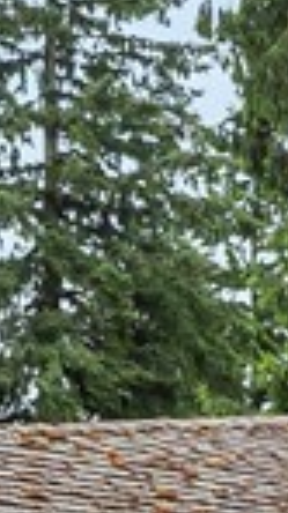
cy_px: 1111
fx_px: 2613
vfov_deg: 10.2
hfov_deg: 5.1
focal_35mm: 192
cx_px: 1423
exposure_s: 1/125
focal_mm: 16
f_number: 8
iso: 200
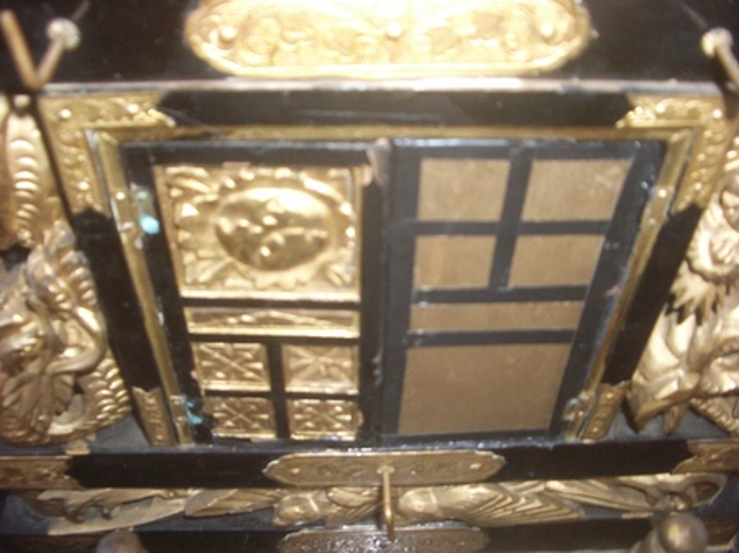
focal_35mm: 35
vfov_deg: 40.7
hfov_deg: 52.7
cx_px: 370
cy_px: 276
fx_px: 747
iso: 200
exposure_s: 1/60
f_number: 2.6
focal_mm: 5.8
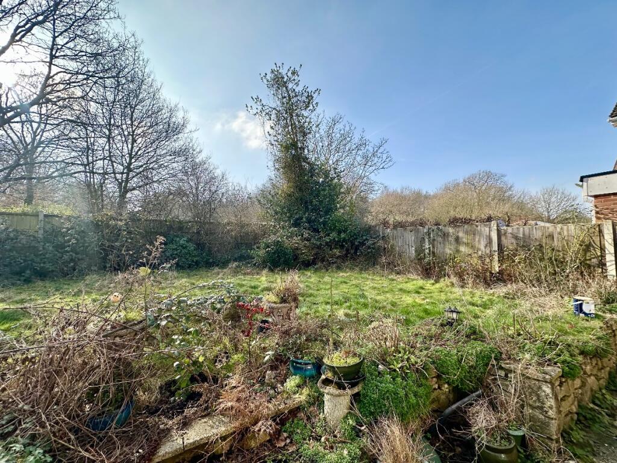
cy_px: 232
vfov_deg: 85.7
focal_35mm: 14
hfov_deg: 102.1
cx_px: 308
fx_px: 250
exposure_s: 1/903
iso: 50
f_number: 2.2
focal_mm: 2.22
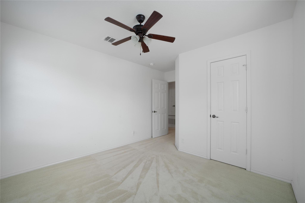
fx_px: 119
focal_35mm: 14
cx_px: 152
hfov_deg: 104.3
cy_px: 102
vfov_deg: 81.2
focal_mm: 14
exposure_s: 1/6
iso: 100
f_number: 8
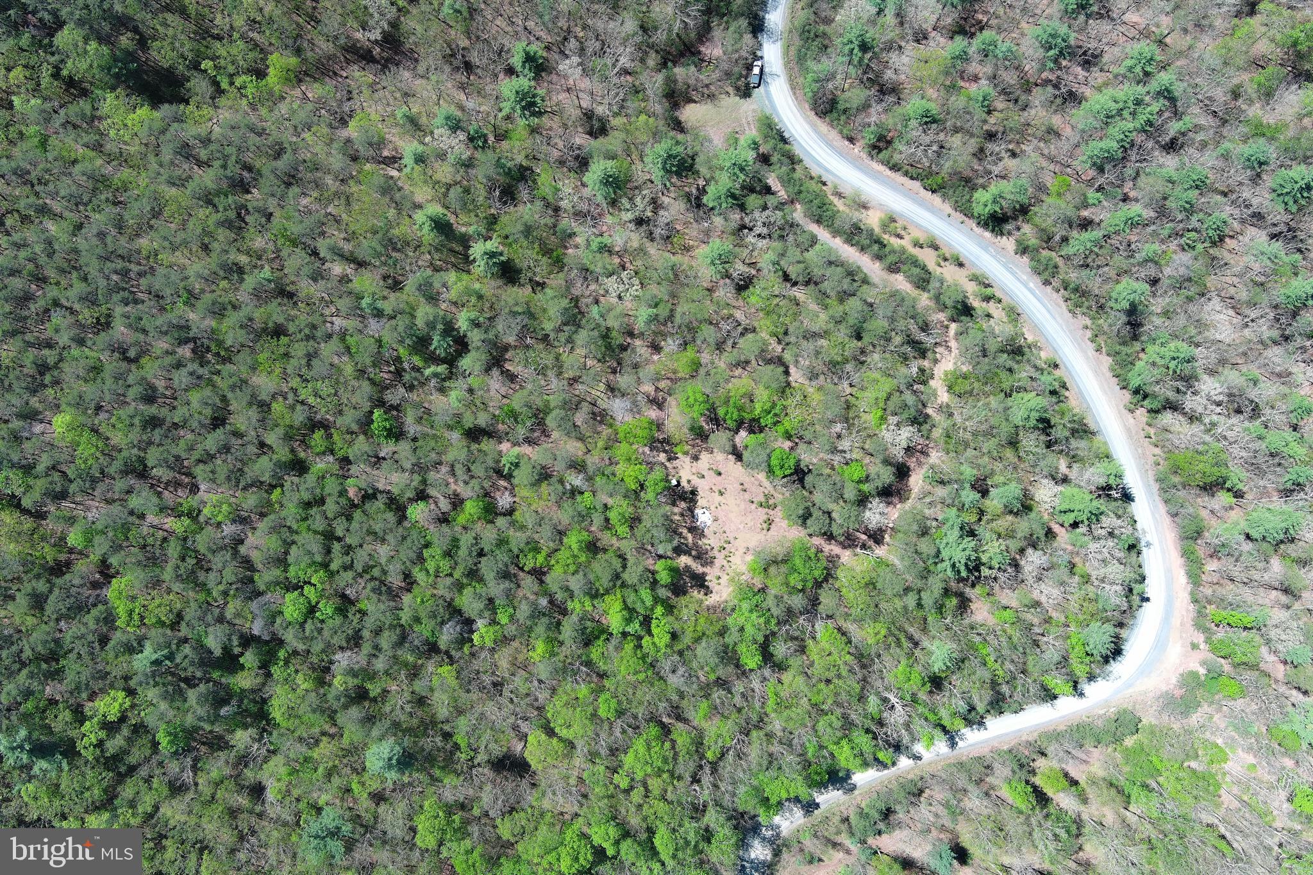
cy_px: 438
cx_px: 656
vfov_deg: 45.0
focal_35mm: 29
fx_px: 1058
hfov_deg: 63.7
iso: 100
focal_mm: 10.57
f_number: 2.8
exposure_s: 1/532
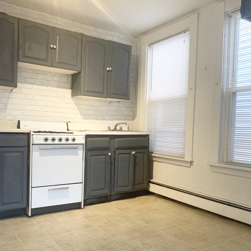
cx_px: 130
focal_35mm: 32
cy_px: 140
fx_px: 263
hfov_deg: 51.1
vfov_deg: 51.0
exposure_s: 1/60
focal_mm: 4.25
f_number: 1.8
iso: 160
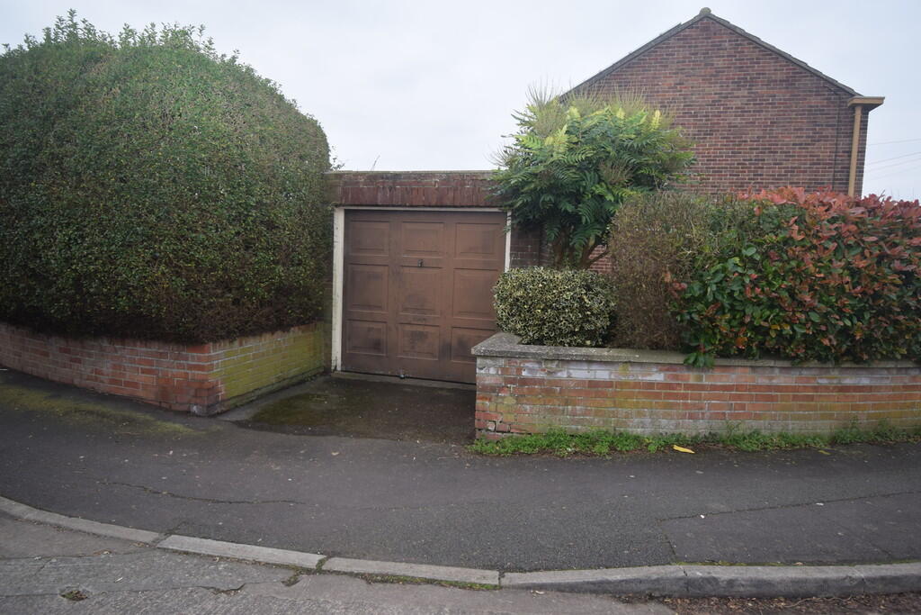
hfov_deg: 81.2
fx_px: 537
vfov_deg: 59.5
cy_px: 308
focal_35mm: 21
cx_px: 460
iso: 400
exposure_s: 1/160
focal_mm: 14
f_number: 6.3
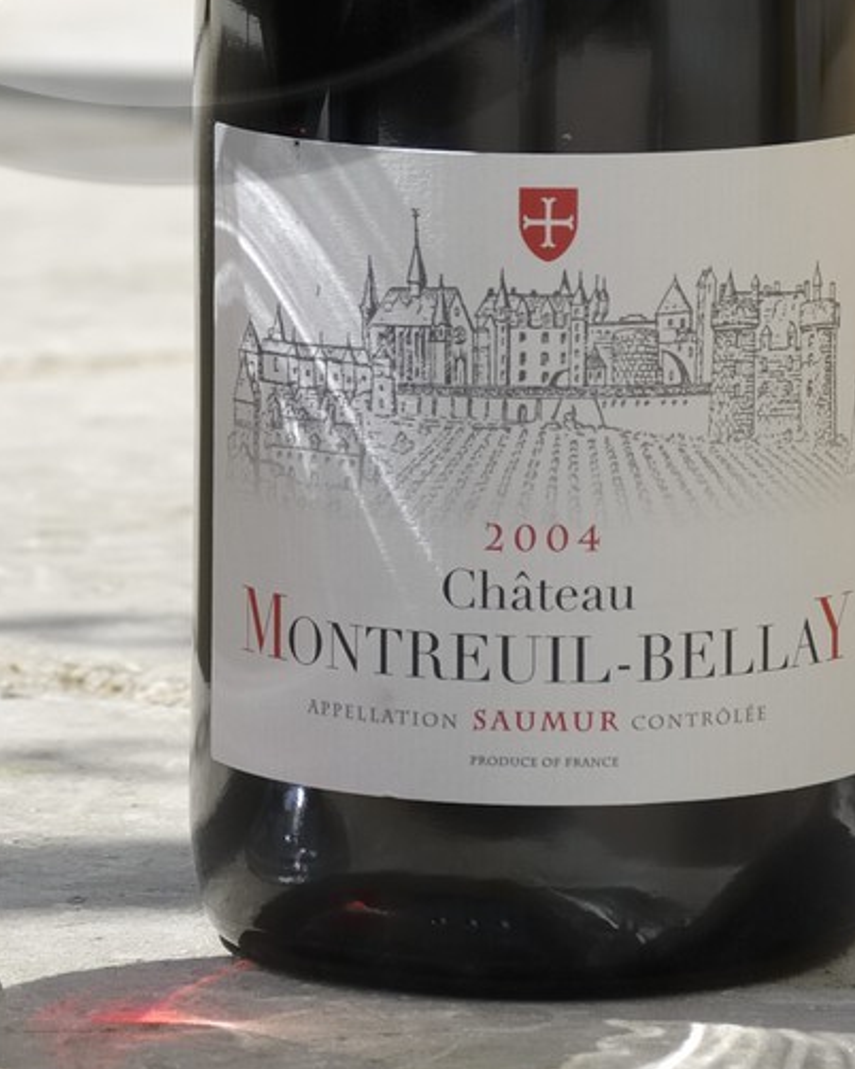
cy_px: -476
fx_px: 9906
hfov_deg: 4.9
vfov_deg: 6.1
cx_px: 166
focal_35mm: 313
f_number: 8
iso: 100
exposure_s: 1/250
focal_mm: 70
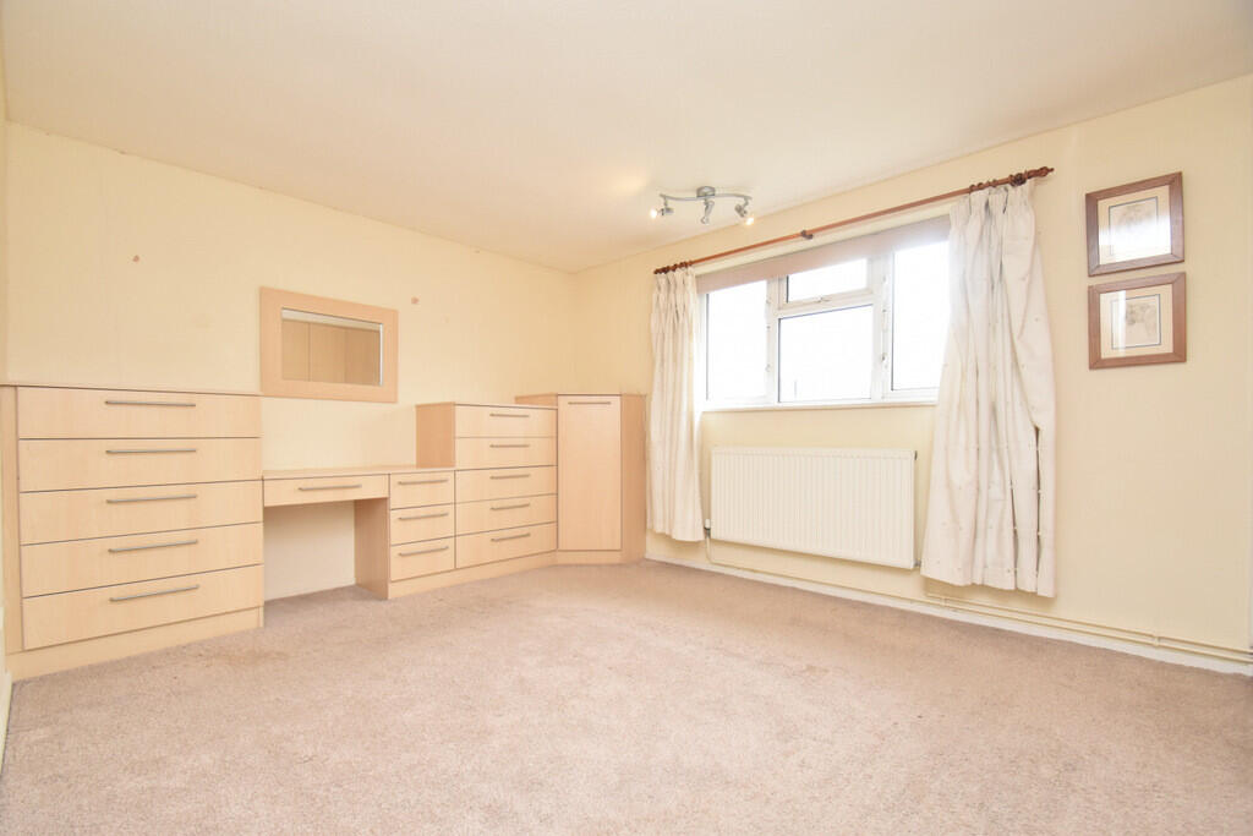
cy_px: 418
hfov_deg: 100.4
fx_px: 522
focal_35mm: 15
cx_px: 626
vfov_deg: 77.3
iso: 720
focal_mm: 10
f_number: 5
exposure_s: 1/200
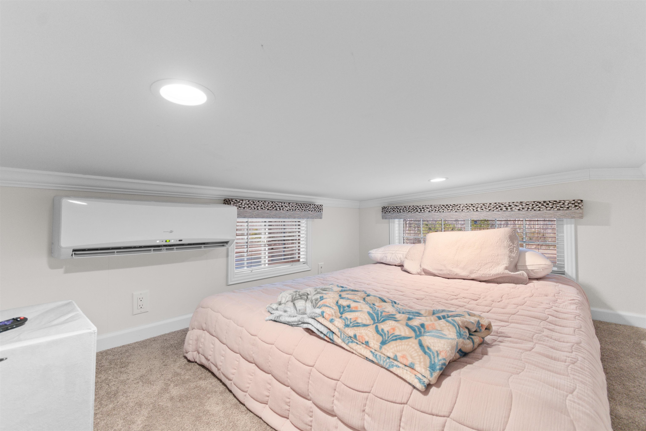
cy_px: 216
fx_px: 269
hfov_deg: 100.4
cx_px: 323
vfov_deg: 77.3
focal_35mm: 15
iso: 100
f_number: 4.5
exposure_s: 1.3
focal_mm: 10
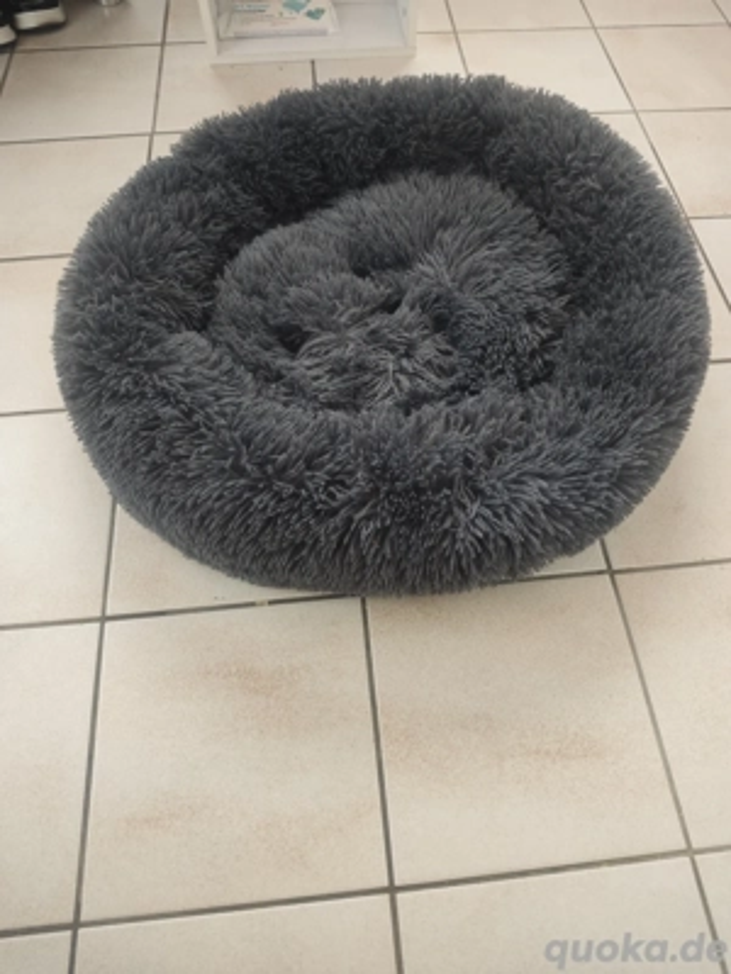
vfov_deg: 73.9
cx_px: 366
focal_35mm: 23
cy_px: 487
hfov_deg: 58.9
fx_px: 648
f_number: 1.6
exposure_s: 1/100
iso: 320
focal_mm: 6.55
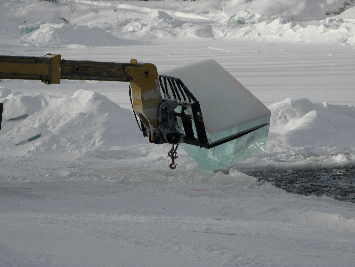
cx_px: 178
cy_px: 134
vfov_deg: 11.8
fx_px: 1292
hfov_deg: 15.6
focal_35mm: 126
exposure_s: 1/320
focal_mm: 22.5
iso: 200
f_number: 9.6
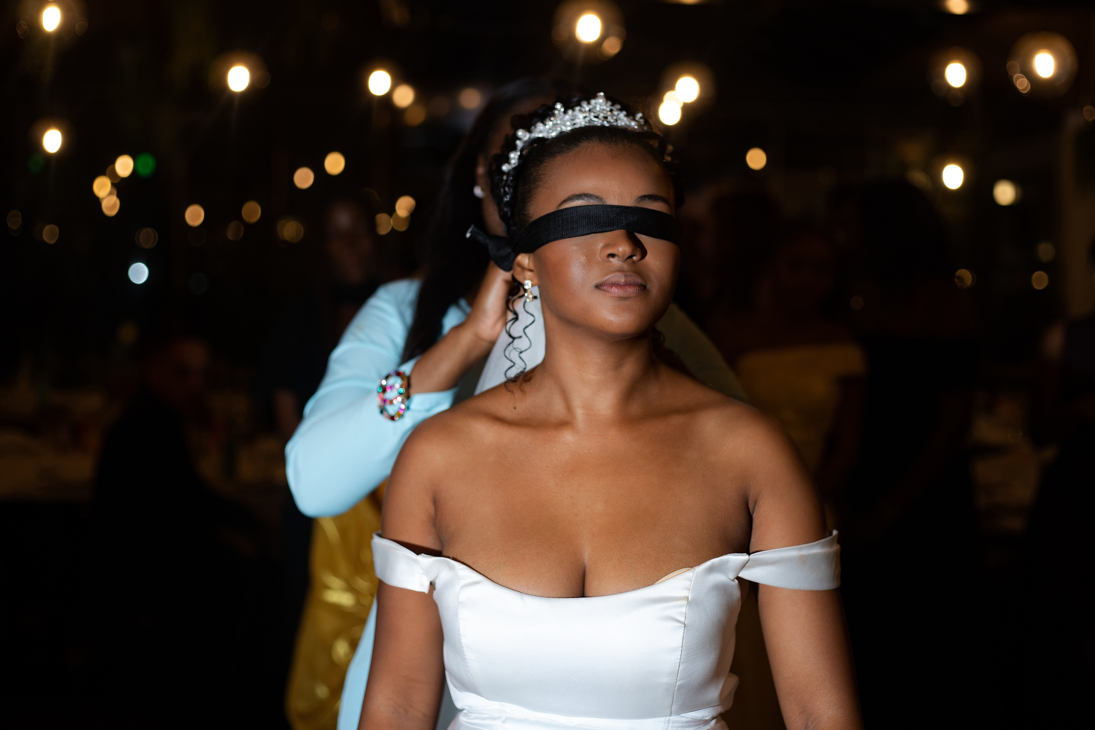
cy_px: 365
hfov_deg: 39.6
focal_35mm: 50
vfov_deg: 27.0
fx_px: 1521
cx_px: 548
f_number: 2.8
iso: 320
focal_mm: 50
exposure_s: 1/160
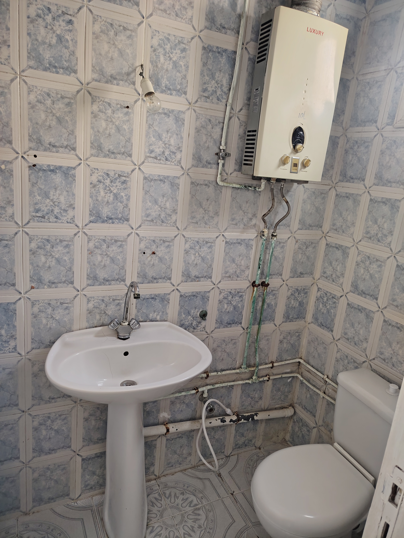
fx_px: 373
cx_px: 202
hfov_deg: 56.8
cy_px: 269
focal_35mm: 24
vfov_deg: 71.6
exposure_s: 1/25
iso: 647
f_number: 1.75
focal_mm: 5.25
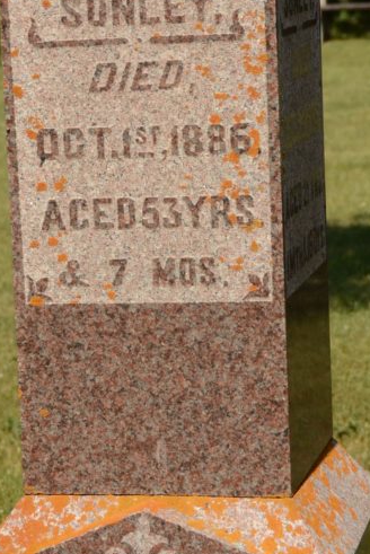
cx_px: 151
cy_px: 183
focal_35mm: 156
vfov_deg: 13.1
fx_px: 2401
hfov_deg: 8.8
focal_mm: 50
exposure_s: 1/2500
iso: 1000
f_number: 5.6
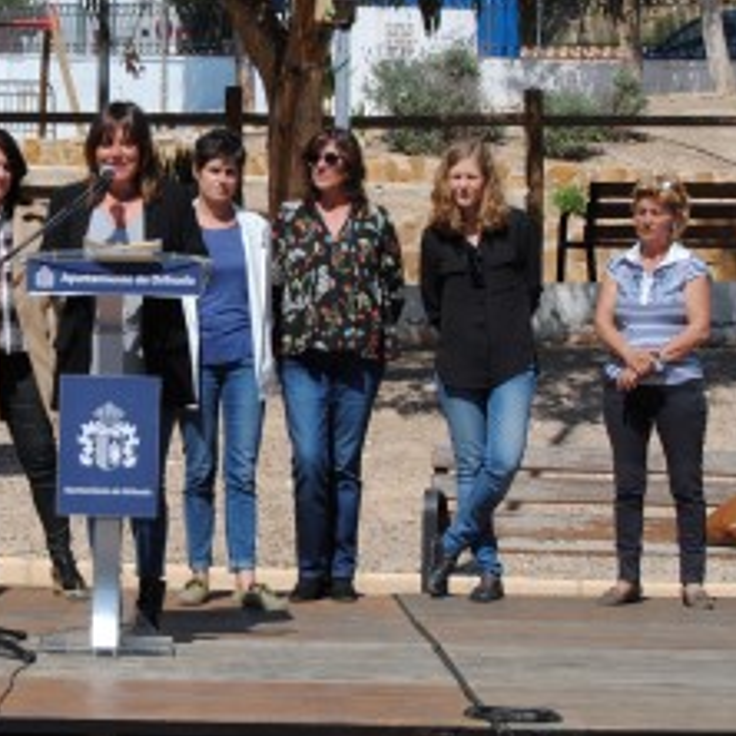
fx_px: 3630
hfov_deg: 11.5
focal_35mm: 151
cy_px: 282
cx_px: 55
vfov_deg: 11.6
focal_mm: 55
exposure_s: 1/250
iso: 100
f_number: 8
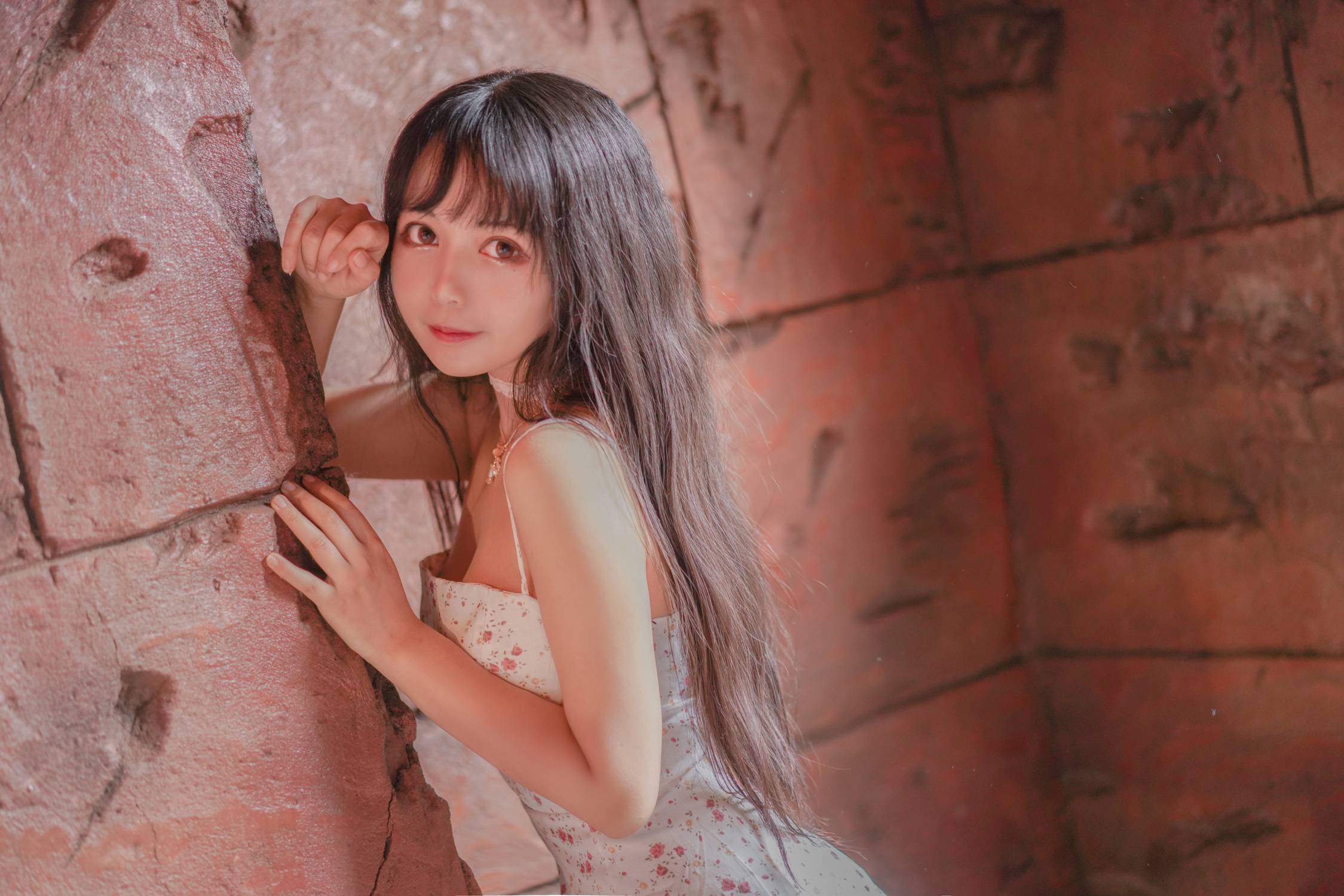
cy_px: 448
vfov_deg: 24.6
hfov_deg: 36.2
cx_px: 672
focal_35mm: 55
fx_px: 2053
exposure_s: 1/80
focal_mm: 55
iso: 640
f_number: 1.8
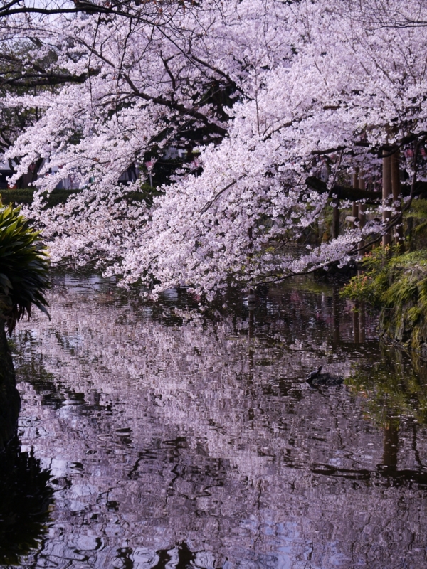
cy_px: 284
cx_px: 214
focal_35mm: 90
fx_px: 1480
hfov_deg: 16.4
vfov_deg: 21.8
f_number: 4
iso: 100
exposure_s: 1/250
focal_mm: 45
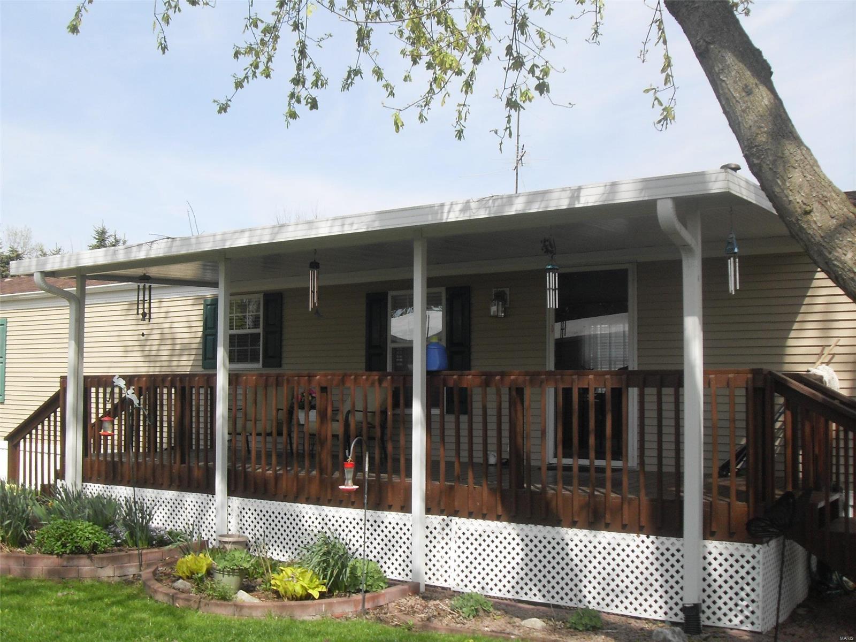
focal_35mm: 37
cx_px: 428
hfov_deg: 50.1
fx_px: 915
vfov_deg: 38.7
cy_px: 321
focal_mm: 6.3
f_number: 8.9
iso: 80
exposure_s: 1/90
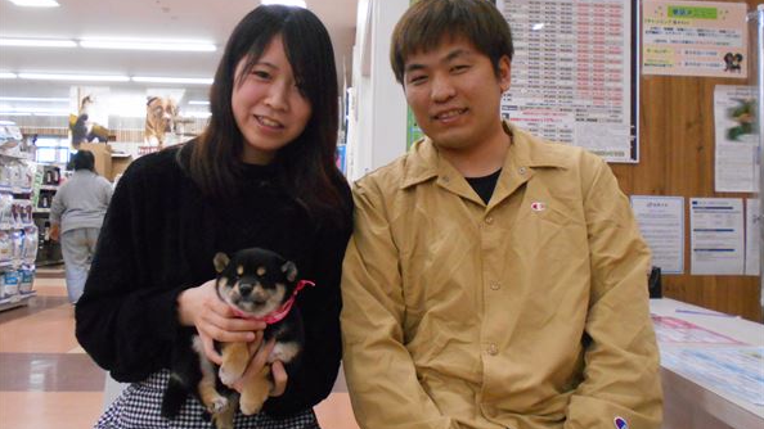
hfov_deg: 59.5
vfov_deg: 35.6
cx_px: 382
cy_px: 189
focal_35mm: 33
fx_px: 668
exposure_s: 1/125
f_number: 3.4
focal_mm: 5.1
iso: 800
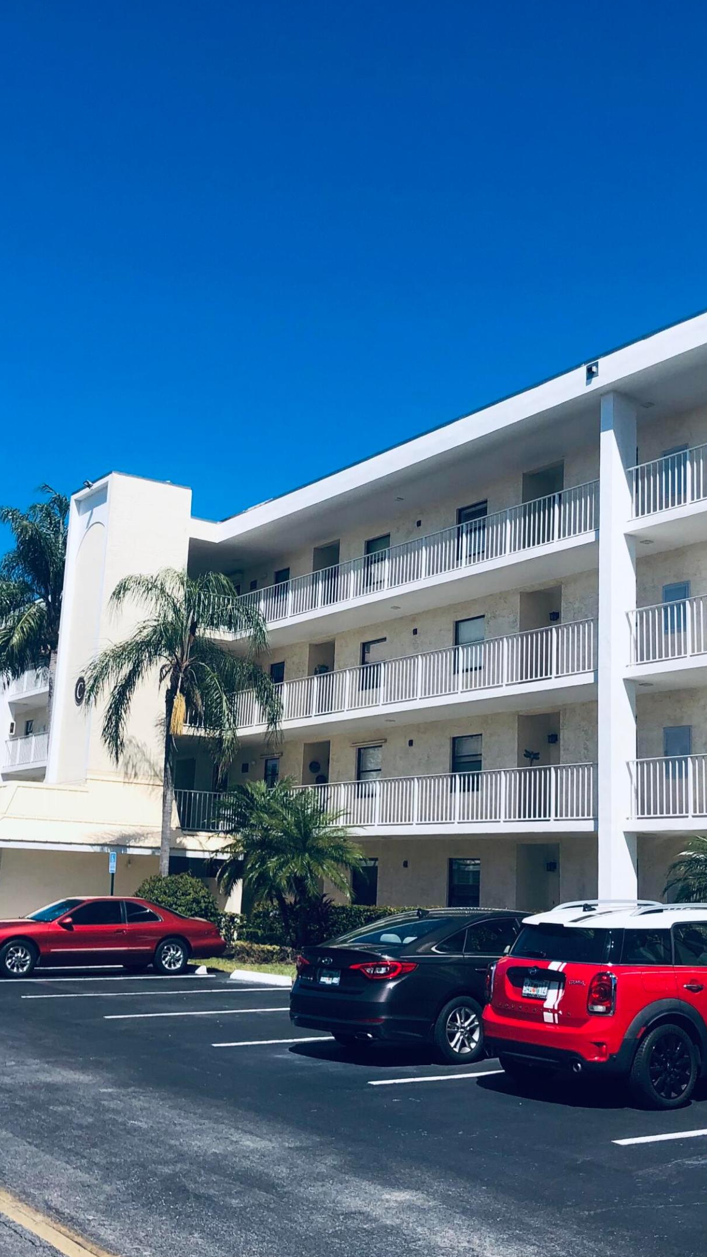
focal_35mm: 41
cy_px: 628
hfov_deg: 29.0
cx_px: 374
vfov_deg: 49.4
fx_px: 1367
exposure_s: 1/2525
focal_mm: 3.99
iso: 20
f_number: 1.8
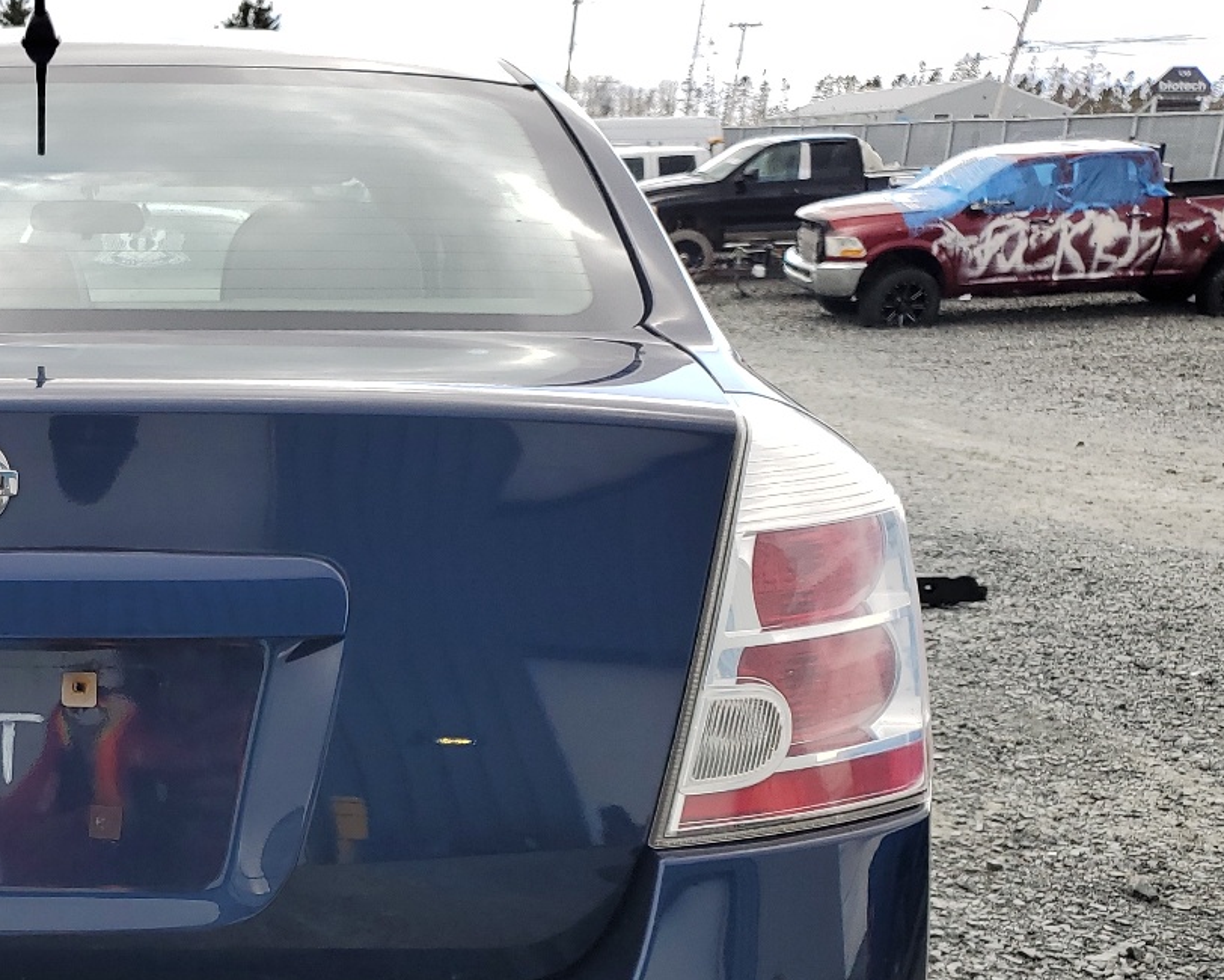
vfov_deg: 29.5
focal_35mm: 50
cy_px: 804
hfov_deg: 34.5
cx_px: 47
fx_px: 1812
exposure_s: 1/1250
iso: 50
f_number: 1.5
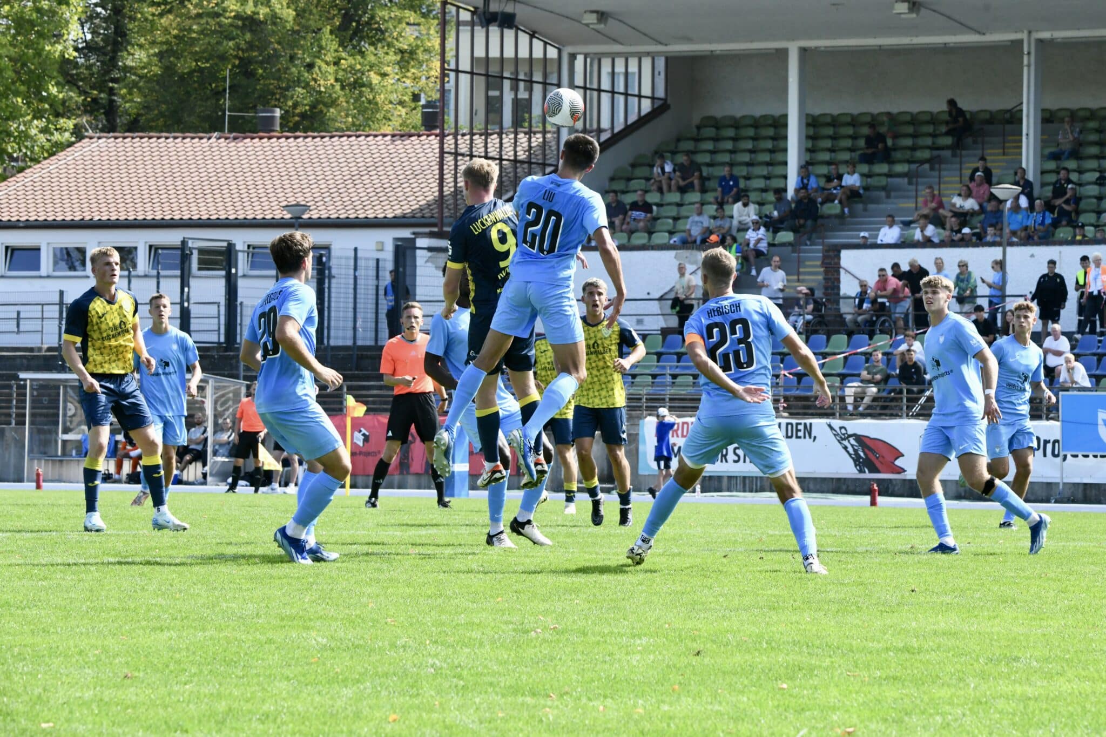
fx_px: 4608
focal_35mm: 150
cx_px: 553
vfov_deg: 9.1
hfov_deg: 13.7
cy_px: 368
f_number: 10
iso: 2000
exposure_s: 1/1000
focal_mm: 150
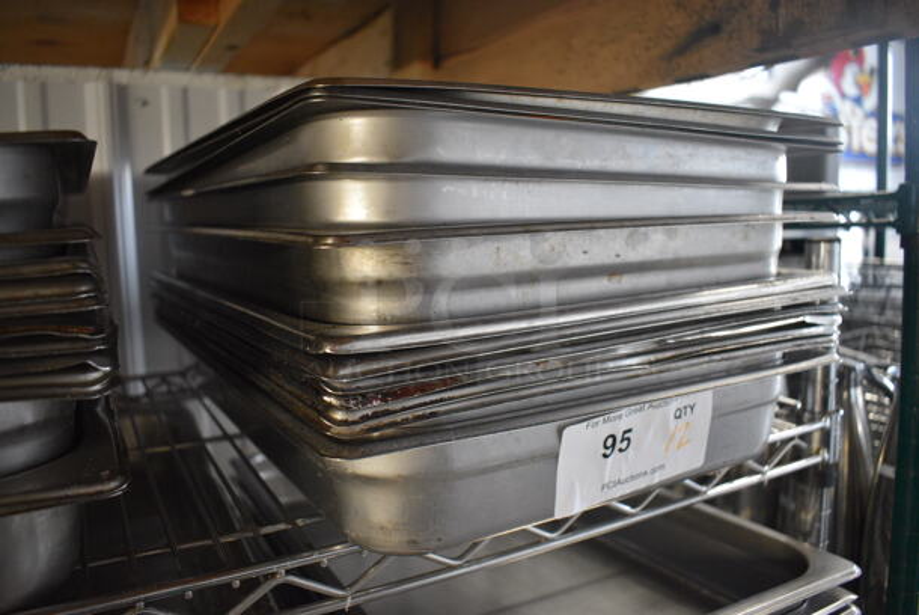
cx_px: 460
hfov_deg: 67.3
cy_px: 308
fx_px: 690
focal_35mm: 27
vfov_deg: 48.0
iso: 2000
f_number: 3.5
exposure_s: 1/125
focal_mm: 18
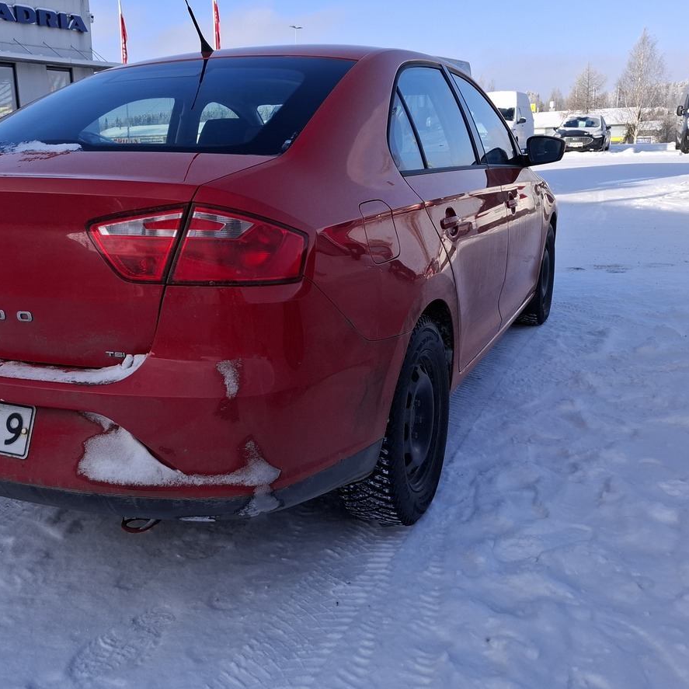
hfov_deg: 49.1
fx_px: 743
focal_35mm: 33
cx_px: 245
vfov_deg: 49.7
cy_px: 307
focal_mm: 5.54
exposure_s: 1/1326
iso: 50
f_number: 1.8
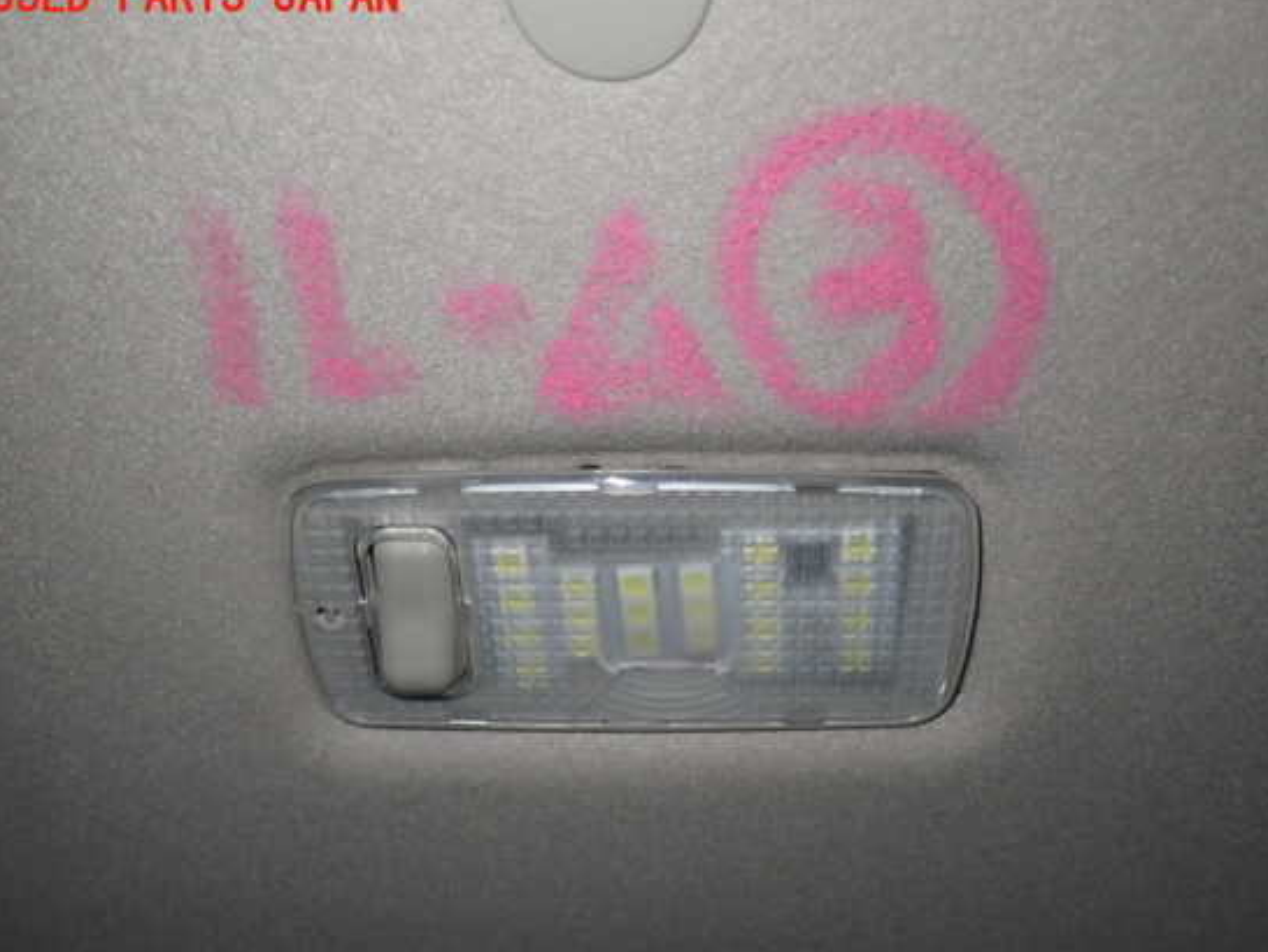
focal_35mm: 33
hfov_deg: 55.3
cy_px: 491
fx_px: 1209
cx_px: 675
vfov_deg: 43.0
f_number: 2.3
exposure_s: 1/50
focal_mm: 5.4
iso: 200
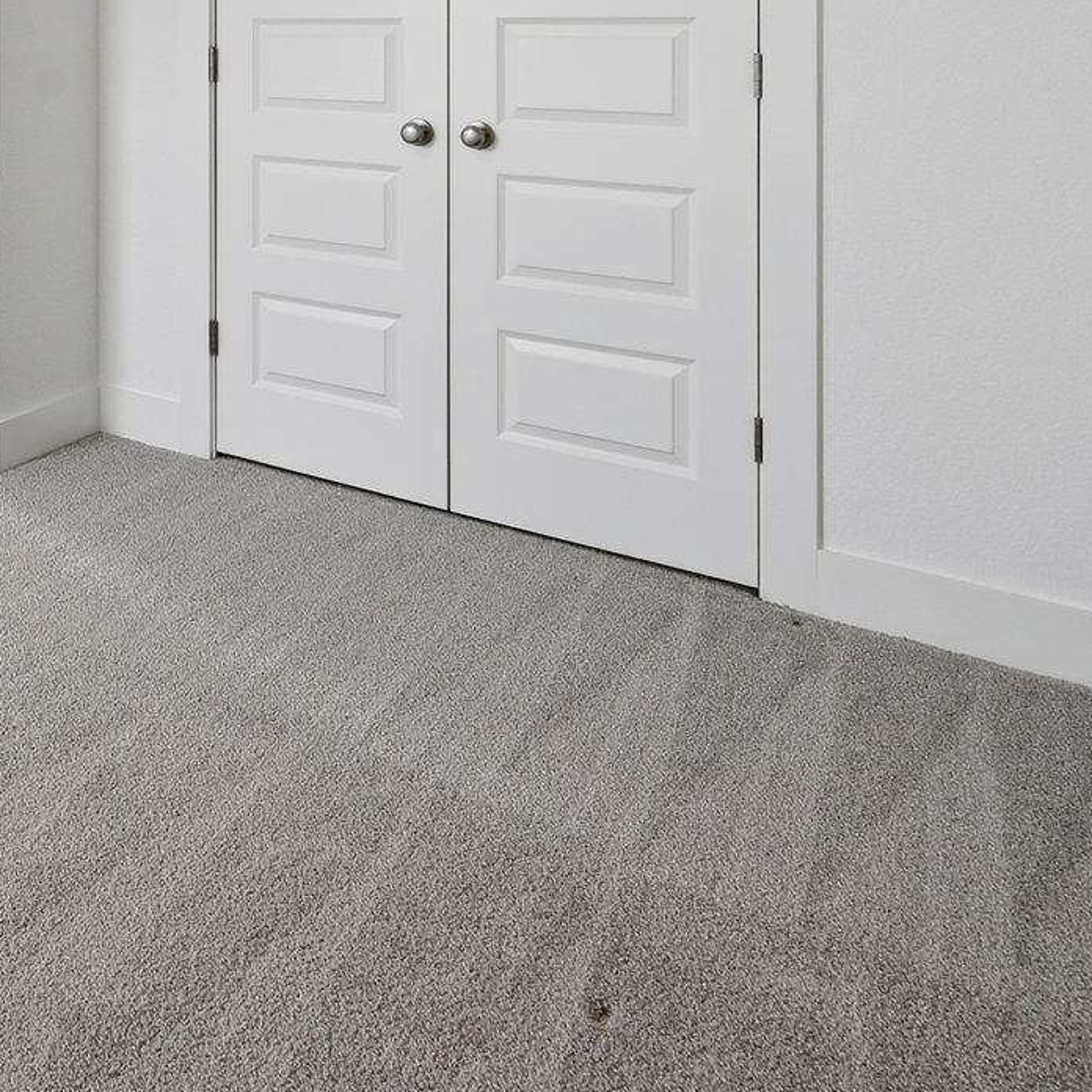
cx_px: -119
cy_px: 31
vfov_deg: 41.8
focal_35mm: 35
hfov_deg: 38.7
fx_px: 1249
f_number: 8
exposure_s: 1/20
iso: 100
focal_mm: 14
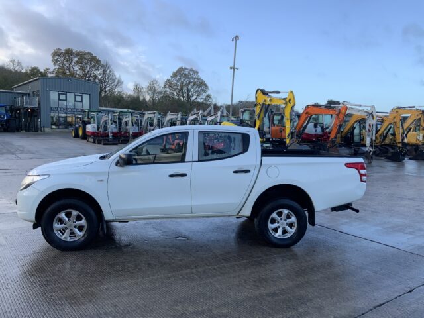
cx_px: 212
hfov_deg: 61.7
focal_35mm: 29
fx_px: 355
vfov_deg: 48.2
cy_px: 159
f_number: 1.8
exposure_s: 1/122
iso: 20
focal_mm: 3
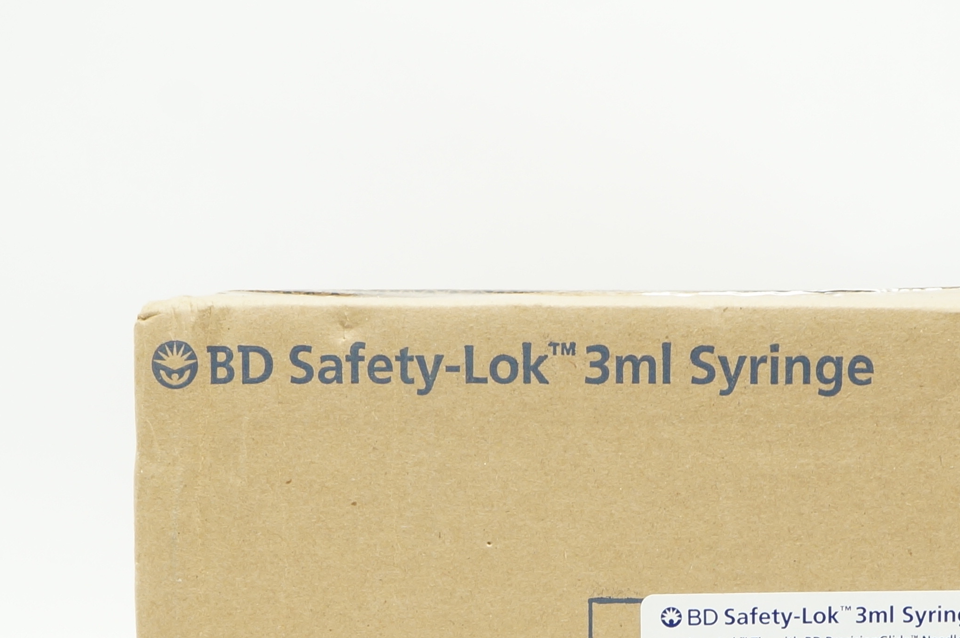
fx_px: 2104
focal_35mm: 79
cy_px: 668
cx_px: 590
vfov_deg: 16.8
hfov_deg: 25.6
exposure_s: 1/15
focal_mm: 22
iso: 400
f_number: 9
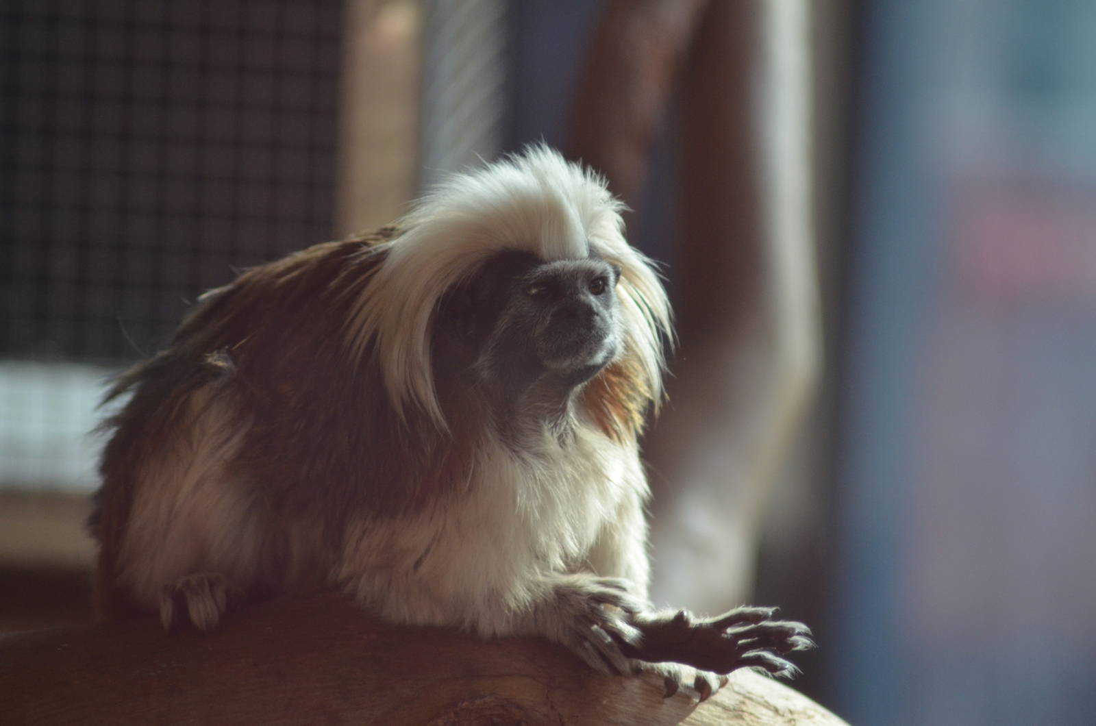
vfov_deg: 4.0
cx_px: 548
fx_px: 10482
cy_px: 363
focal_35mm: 345
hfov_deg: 6.0
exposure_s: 1/500
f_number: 5
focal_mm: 230
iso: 1000
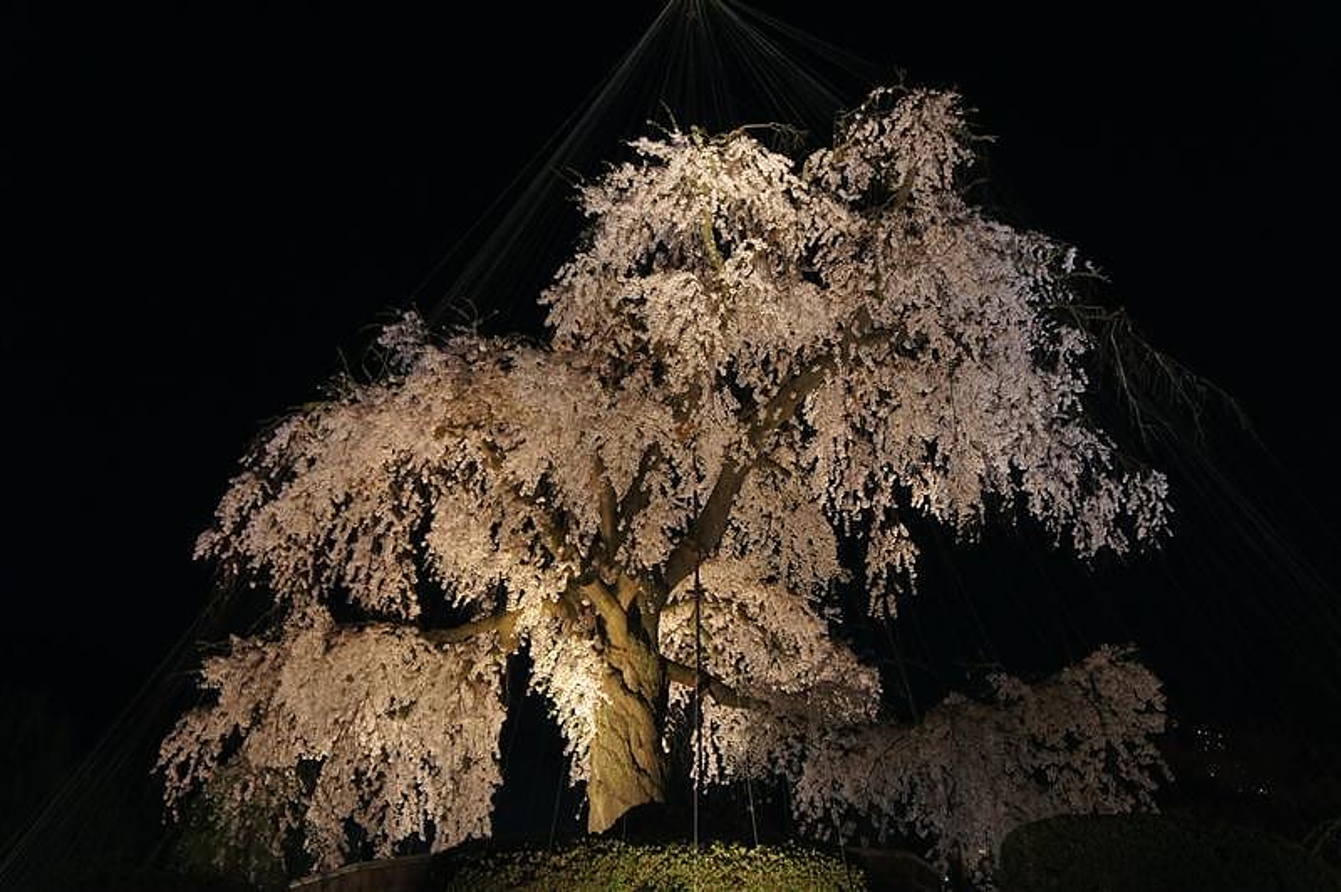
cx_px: 670
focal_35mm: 42
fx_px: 1563
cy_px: 446
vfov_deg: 31.8
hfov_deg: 46.4
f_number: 4
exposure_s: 1/50
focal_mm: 28
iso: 3200
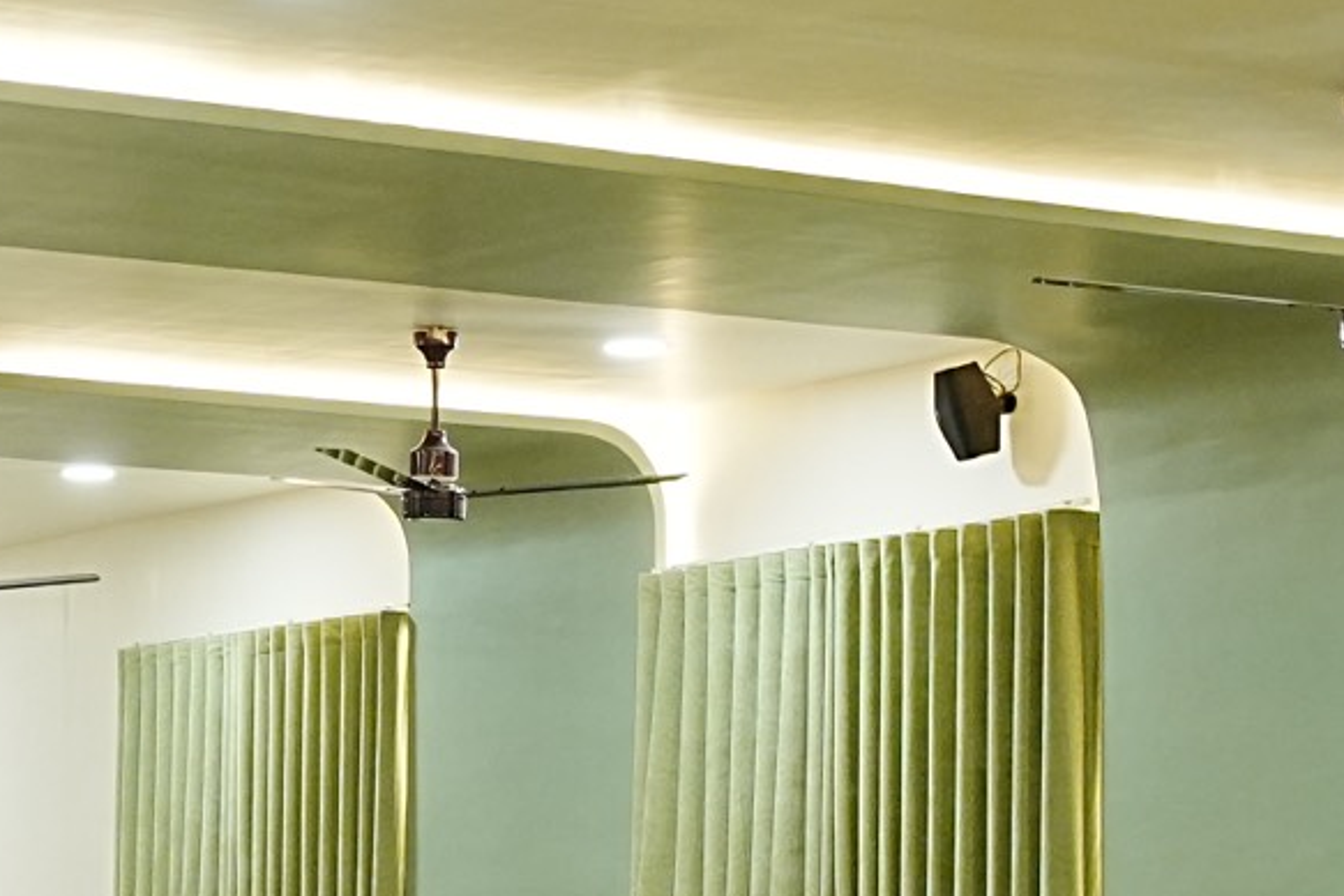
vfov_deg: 12.2
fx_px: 4182
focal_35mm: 112
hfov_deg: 17.9
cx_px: 39
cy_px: 654
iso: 1000
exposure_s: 1/100
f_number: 3.2
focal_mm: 23
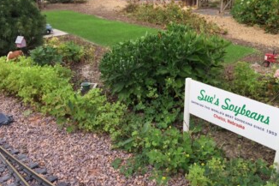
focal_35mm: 37
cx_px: 163
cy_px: 88
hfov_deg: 51.7
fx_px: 287
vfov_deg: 35.9
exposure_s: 1/682
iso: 32
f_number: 2.2
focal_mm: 4.15
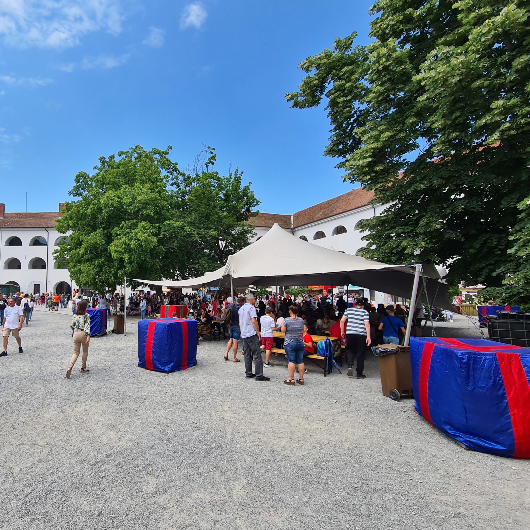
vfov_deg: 87.4
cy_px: 265
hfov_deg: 84.4
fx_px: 277
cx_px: 176
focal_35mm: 16
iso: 50
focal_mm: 2.2
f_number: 2.2
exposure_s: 1/1188
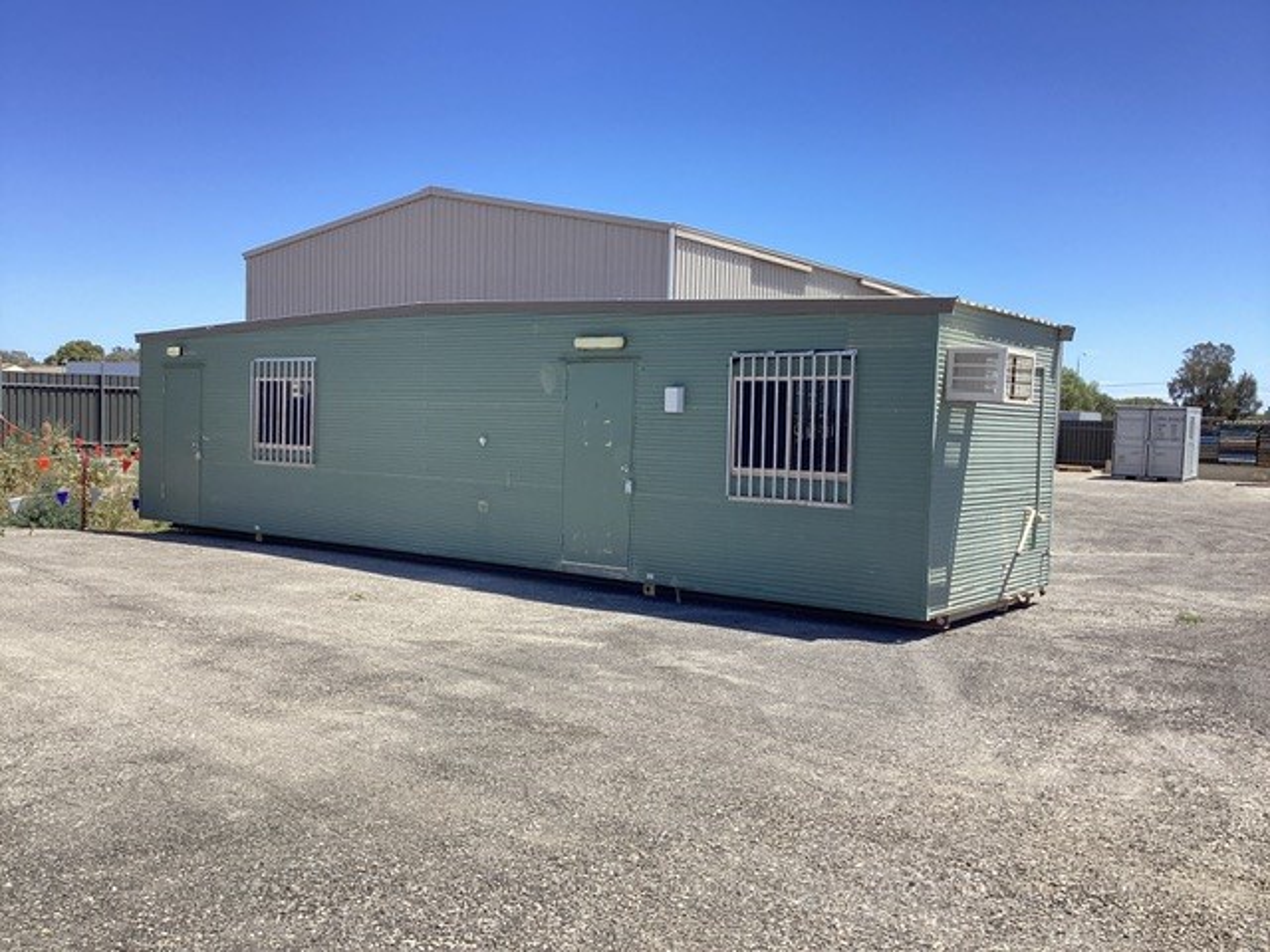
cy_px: 476
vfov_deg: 45.4
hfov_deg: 58.4
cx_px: 635
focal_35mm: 31
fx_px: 1137
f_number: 2.4
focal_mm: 3.3
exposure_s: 1/886
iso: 25
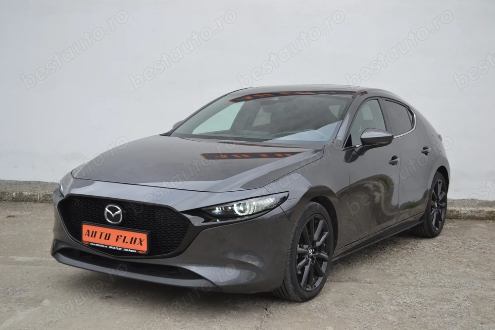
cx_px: 248
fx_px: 701
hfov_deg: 38.9
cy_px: 165
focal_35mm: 51
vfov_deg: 26.5
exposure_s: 1/125
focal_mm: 34
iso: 100
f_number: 5.6
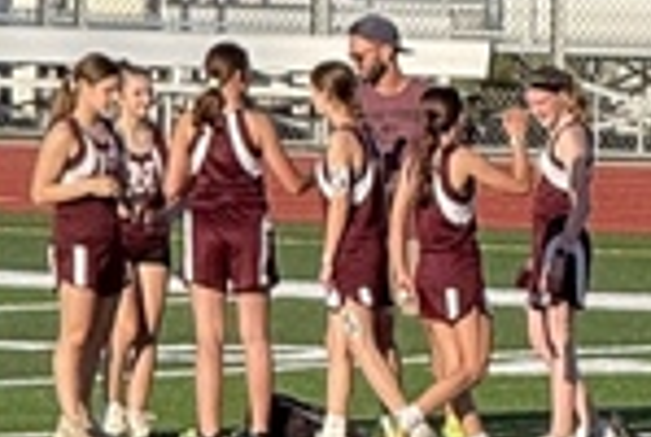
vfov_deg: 1.6
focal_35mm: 856
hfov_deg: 2.4
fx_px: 15510
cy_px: 1464
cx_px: 1464
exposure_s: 1/914
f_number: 2.8
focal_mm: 15.66
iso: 64
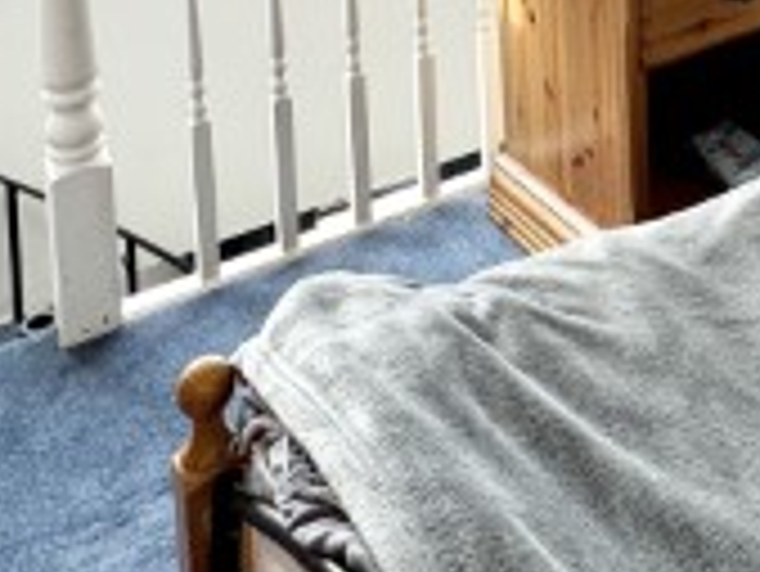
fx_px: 1164
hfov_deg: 33.9
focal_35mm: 53
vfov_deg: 21.8
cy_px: -338
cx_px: 706
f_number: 2.2
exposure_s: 1/99
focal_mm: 2.22
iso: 80
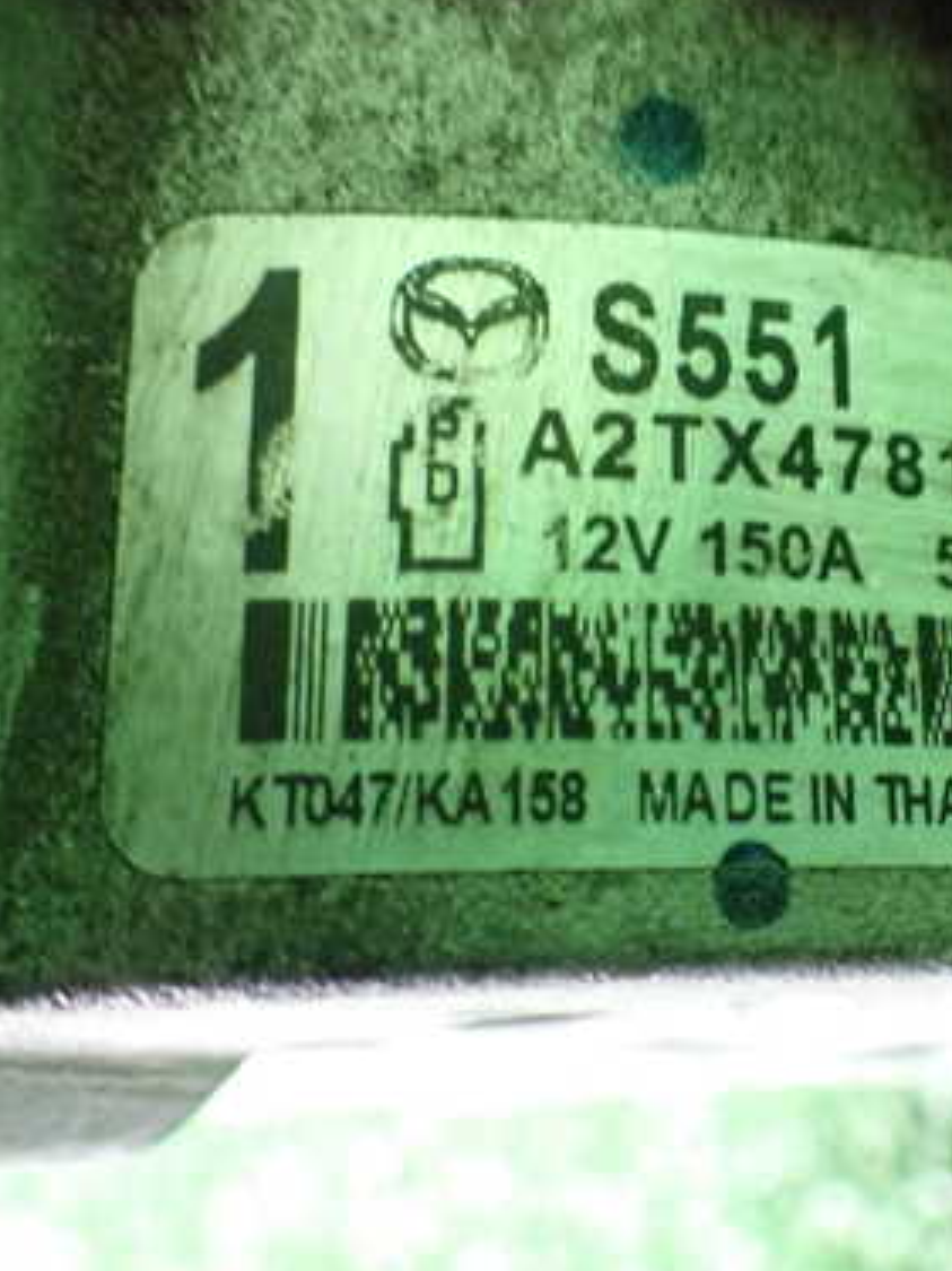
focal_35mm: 48
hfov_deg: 29.2
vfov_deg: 39.5
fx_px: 1761
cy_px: 525
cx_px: 823
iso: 1000
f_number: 2.3
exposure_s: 1/30
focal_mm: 5.4
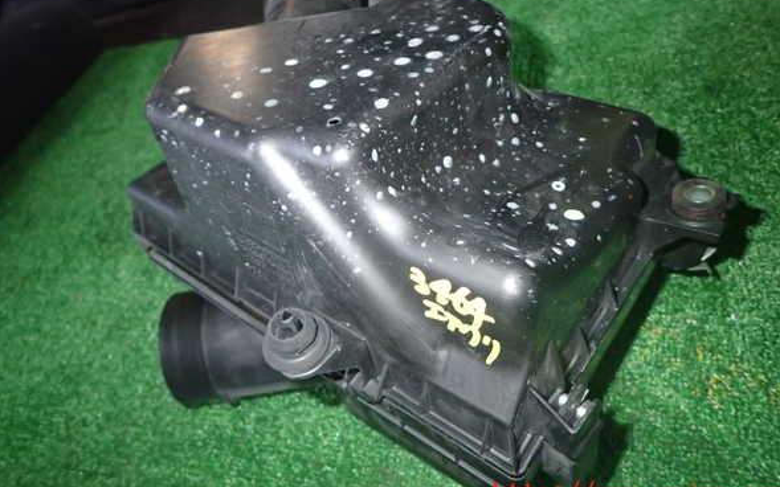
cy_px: 214
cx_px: 395
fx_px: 574
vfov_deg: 45.9
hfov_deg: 68.4
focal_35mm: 27
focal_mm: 4.5
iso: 500
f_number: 5.6
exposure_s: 1/30
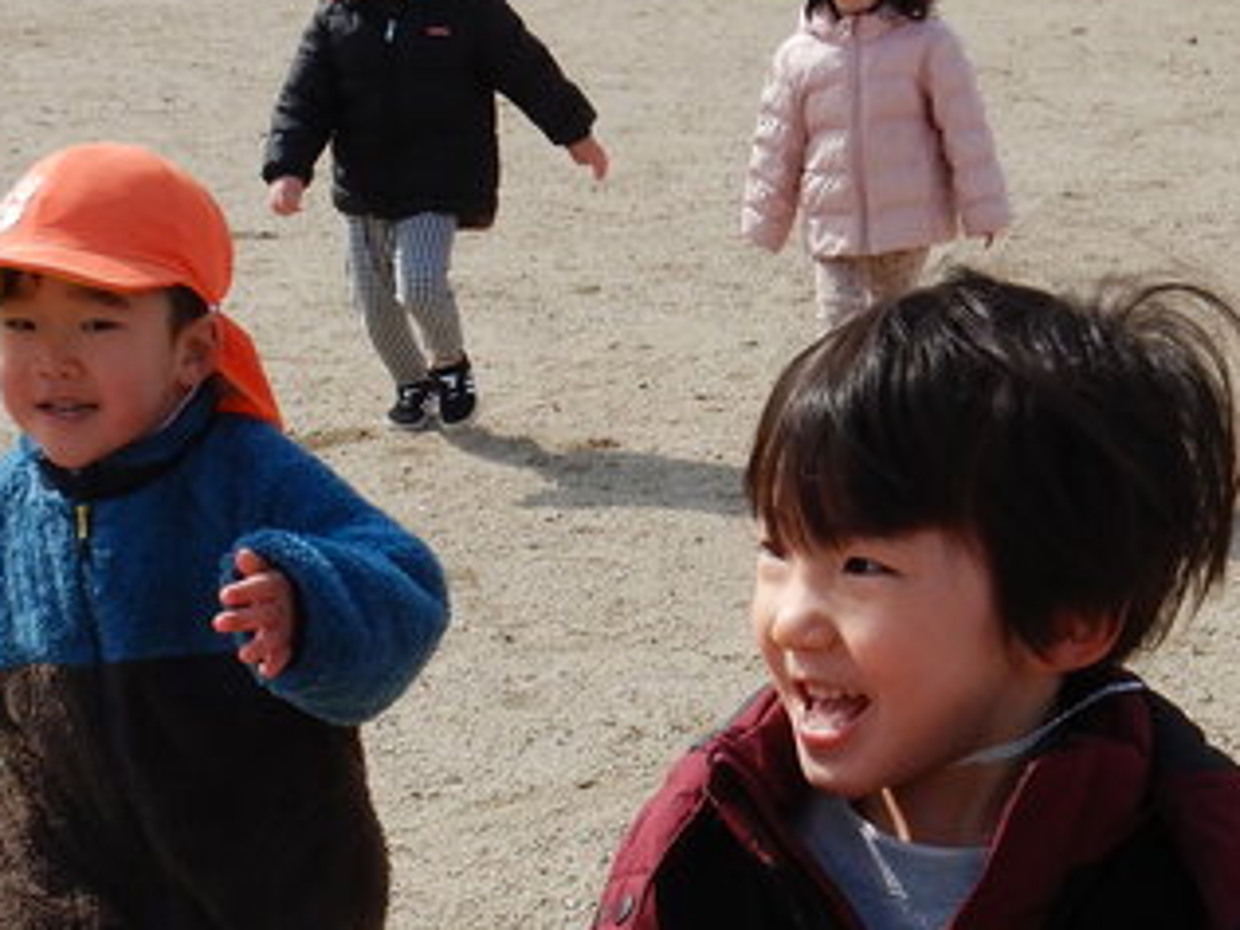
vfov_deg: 18.8
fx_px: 2722
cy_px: 973
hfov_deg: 25.7
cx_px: 647
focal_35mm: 76
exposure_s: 1/1000
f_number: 4.1
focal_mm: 4.3
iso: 125
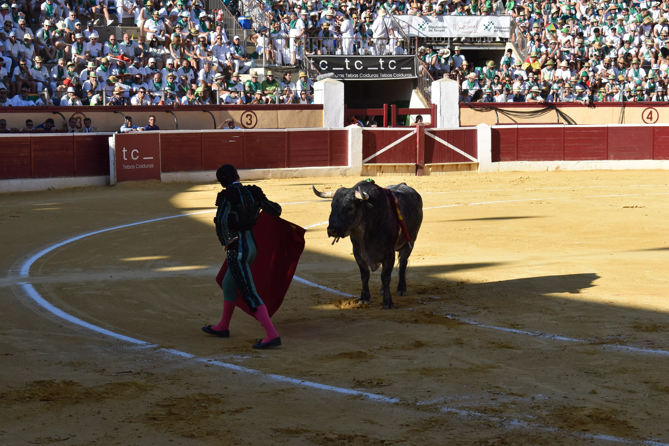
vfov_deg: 16.6
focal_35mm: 82
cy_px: 223
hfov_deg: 24.6
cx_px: 334
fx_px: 1533
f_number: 11
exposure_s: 1/500
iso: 400
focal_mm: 55
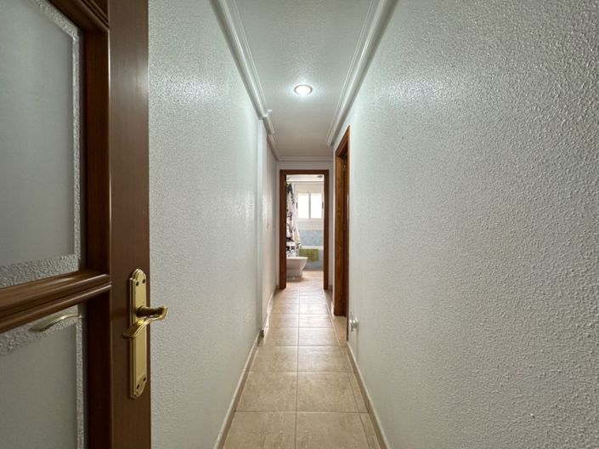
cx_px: 300
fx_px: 242
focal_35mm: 14
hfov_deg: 102.1
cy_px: 224
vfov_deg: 85.6
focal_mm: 2.22
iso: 200
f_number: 2.2
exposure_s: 1/100
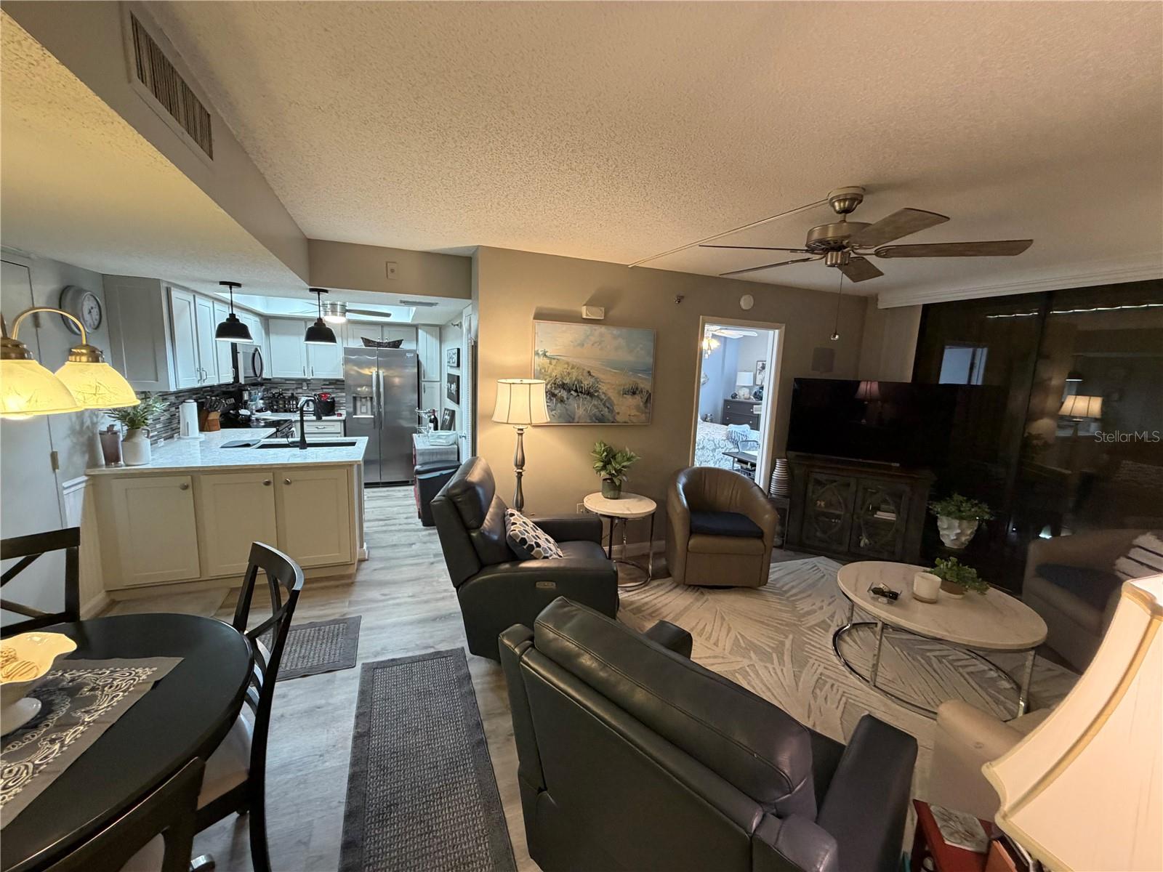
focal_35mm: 14
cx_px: 582
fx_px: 470
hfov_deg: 102.1
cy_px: 436
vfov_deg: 85.7
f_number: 2.2
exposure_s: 1/60
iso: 320
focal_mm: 2.22
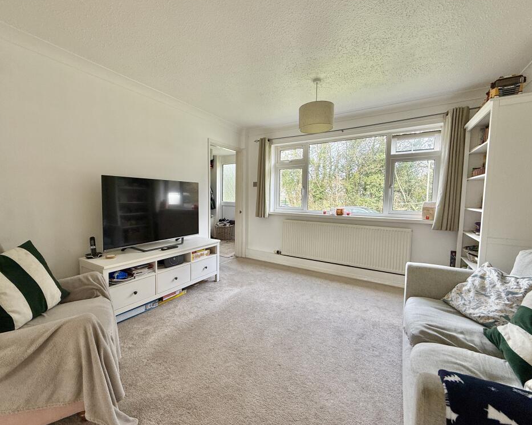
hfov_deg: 96.6
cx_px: 246
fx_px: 236
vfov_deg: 84.0
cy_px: 210
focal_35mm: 15
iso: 64
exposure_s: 1/99
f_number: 2.2
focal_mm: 2.22
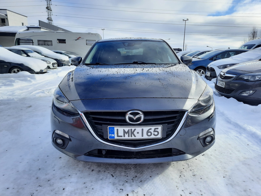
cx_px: 130
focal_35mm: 25
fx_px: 188
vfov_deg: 54.9
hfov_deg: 69.4
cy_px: 98
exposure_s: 1/796
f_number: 2
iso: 32
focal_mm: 4.6
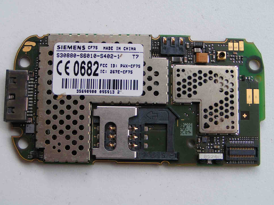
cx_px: 136
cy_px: 99
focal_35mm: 67
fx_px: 530
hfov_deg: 29.0
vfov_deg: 21.9
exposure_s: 1/80
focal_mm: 9.7
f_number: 3.5
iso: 50
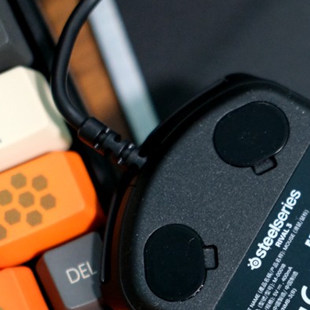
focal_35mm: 153
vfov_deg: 11.3
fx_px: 1550
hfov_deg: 11.2
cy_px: 319
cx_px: 391
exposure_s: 1/60
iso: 1250
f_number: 2
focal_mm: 35
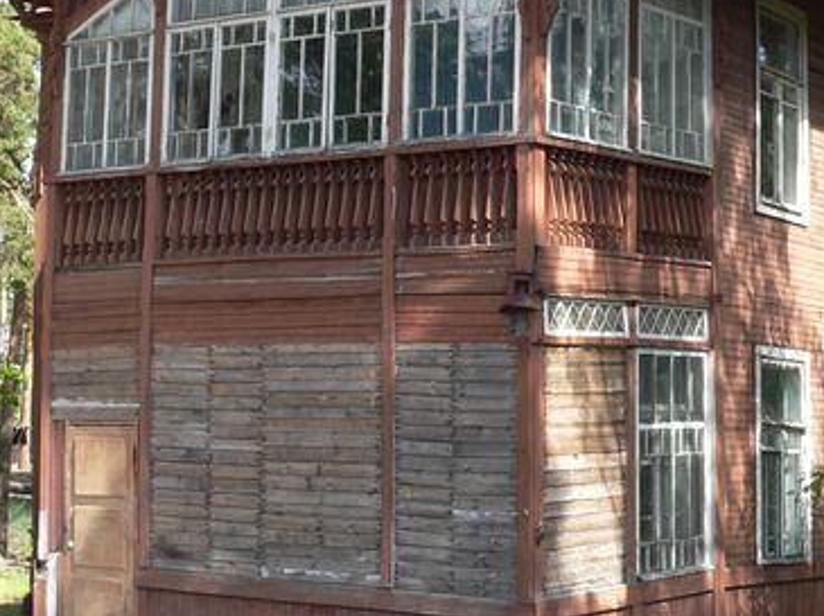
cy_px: 282
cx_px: 521
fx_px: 1879
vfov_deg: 18.6
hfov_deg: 24.7
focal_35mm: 79
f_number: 3.7
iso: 80
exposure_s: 1/125
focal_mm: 6
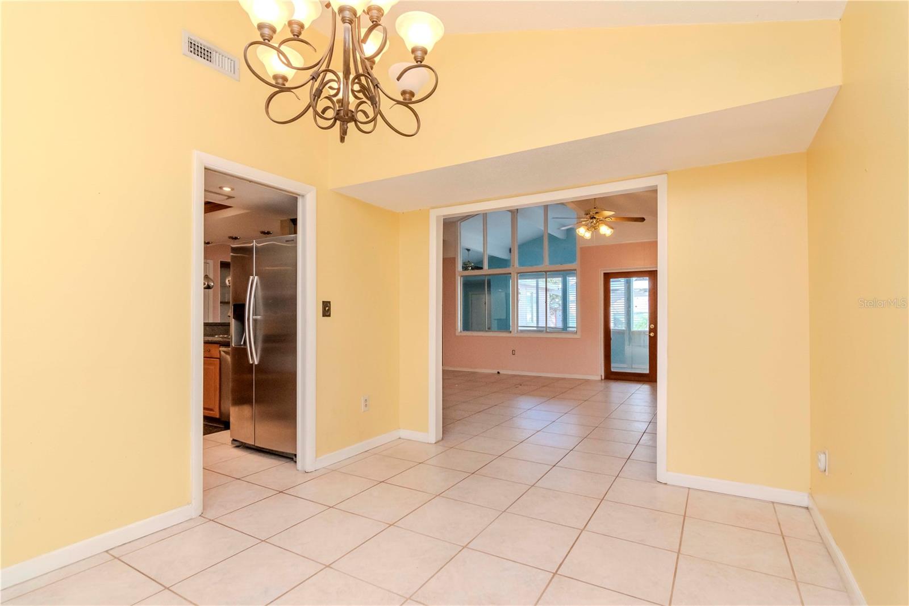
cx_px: 454
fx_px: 417
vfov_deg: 72.0
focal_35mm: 16
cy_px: 303
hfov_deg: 95.0
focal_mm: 11
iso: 800
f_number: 7.1
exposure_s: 1/80
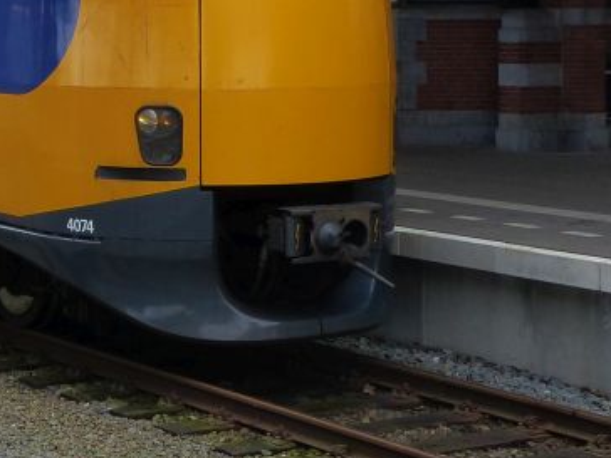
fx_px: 1747
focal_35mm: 99
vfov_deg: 14.7
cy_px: 17
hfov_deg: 19.2
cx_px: -20
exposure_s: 1/200
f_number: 4
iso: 160
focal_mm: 5.5
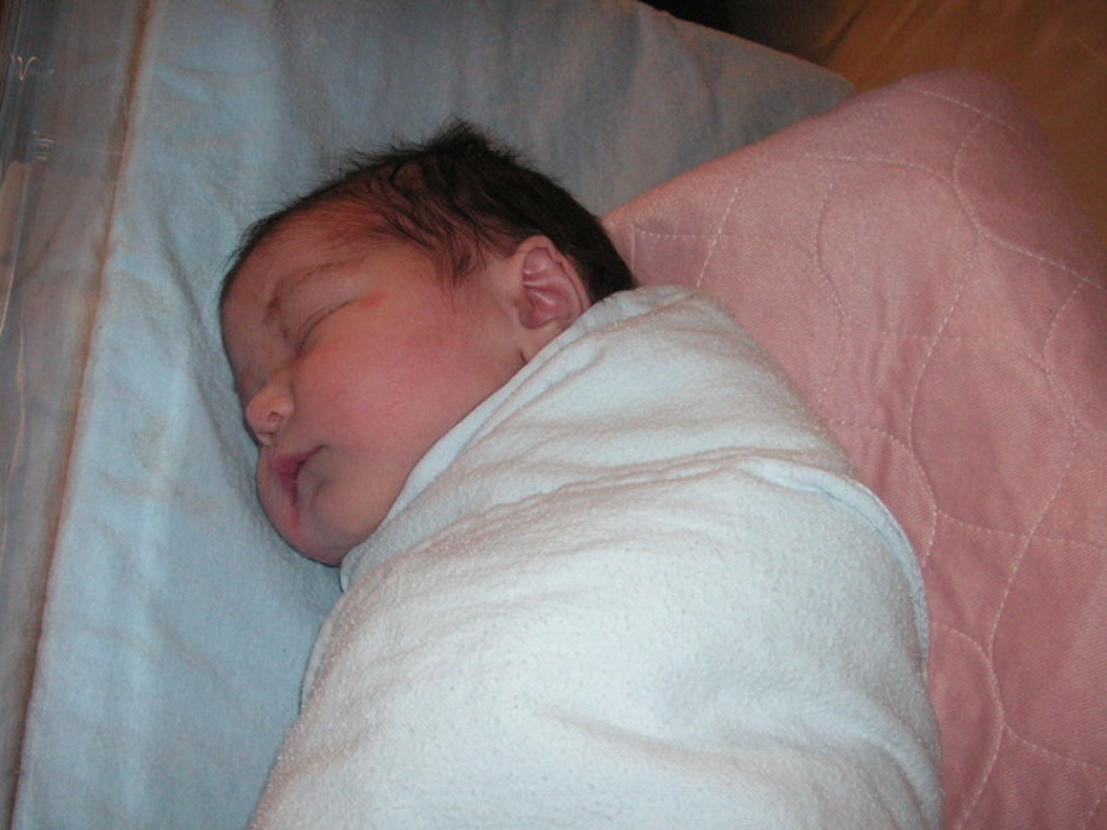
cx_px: 554
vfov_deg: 37.7
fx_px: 1215
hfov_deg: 49.0
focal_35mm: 38
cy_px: 415
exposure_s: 1/45
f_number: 3.3
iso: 160
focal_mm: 6.3
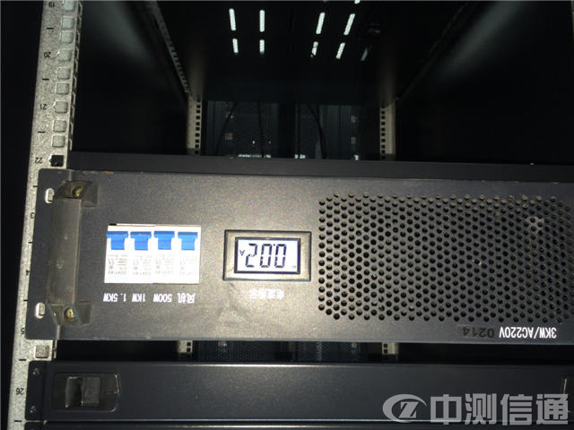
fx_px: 481
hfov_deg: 61.7
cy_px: 215
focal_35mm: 29
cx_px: 287
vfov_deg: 48.2
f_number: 2.2
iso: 64
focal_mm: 4.15
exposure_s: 1/17
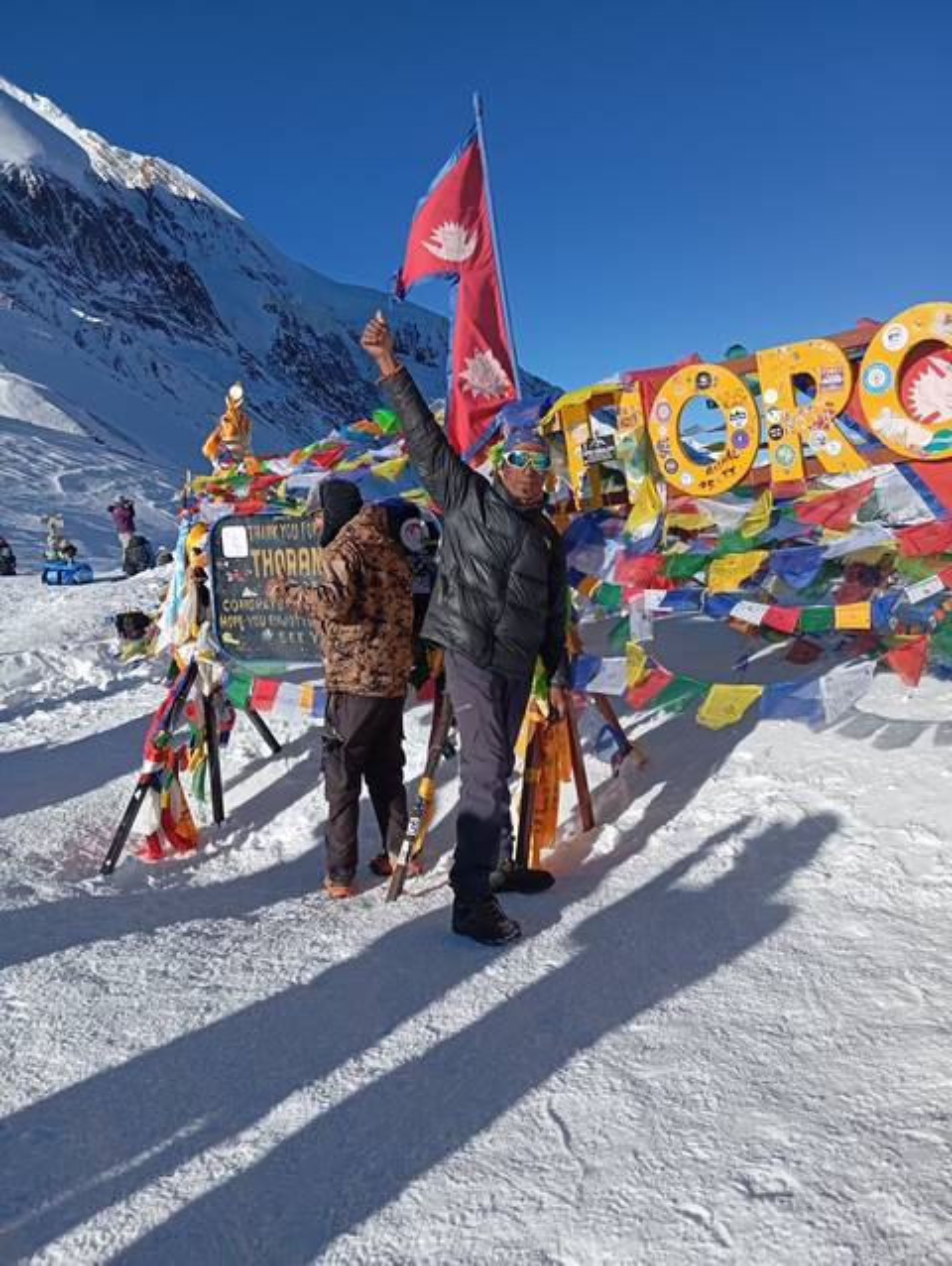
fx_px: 1025
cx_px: 476
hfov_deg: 49.8
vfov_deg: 63.4
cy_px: 633
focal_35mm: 28
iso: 109
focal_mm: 4.22
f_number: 1.8
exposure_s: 1/1250
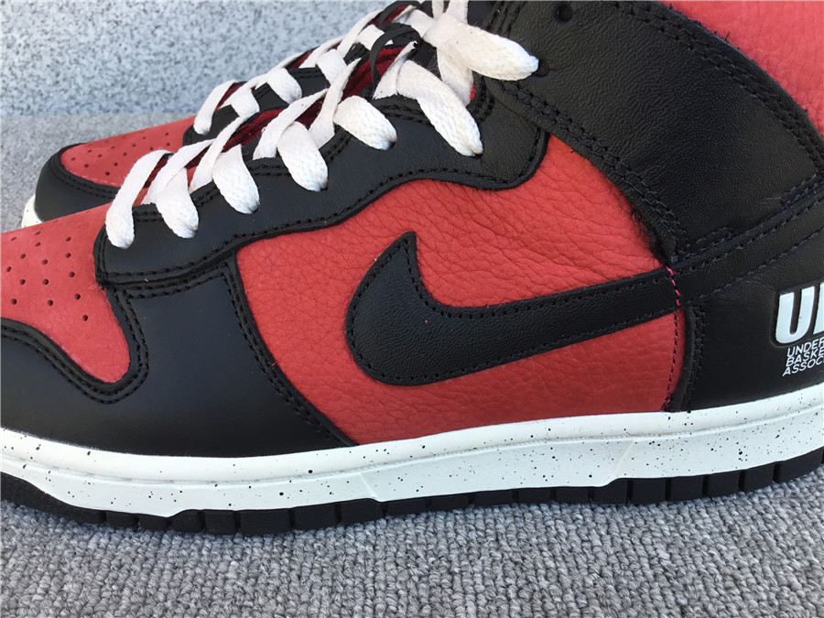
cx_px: 412
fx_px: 738
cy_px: 309
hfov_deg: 58.4
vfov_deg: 45.4
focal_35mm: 31
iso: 25
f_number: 2.4
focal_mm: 3.3
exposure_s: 1/135
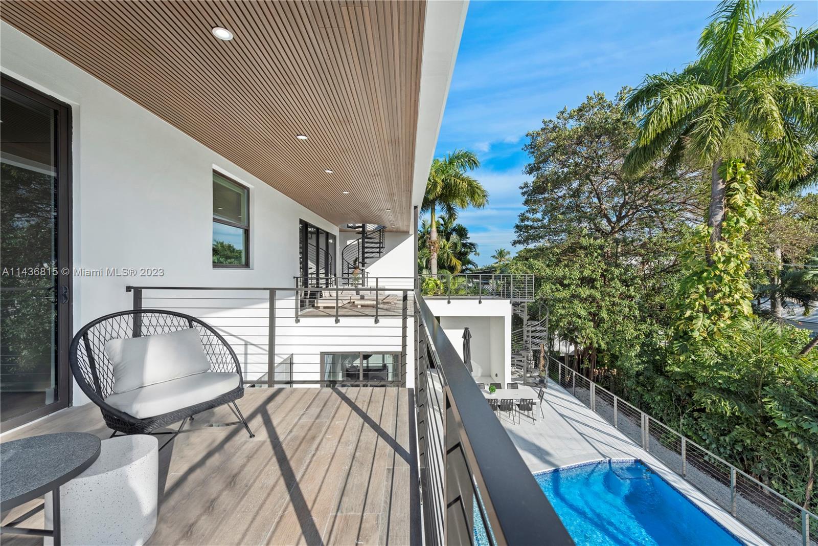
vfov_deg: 81.2
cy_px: 273
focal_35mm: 14
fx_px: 318
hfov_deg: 104.2
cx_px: 409
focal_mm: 14
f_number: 11
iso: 100
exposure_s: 1/125
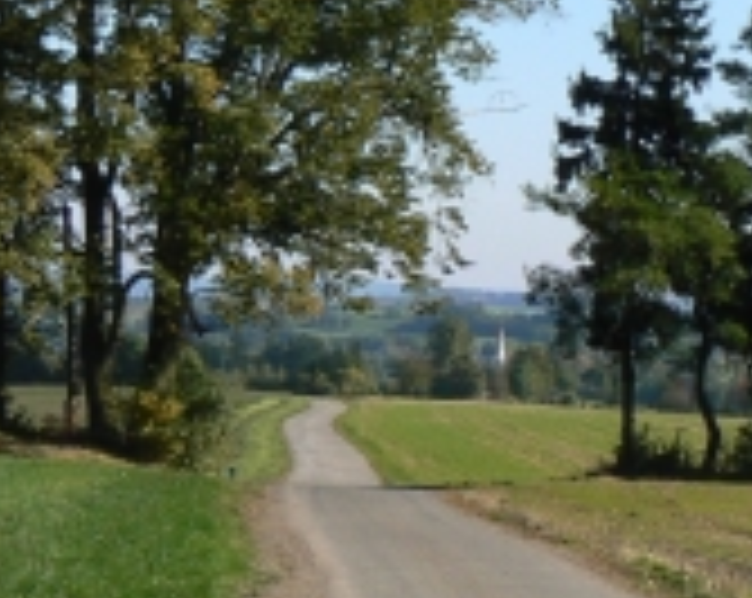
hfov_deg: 12.2
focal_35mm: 158
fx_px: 3510
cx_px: 342
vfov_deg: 9.7
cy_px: 187
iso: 80
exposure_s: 1/400
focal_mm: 8.9
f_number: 5.6
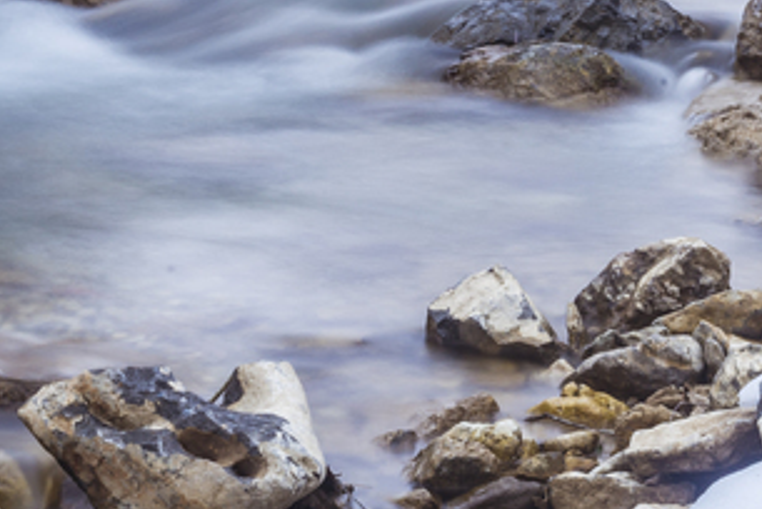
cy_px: 27
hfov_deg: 18.1
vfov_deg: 12.2
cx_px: 625
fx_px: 2373
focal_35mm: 112
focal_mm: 38
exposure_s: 4
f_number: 32
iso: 100
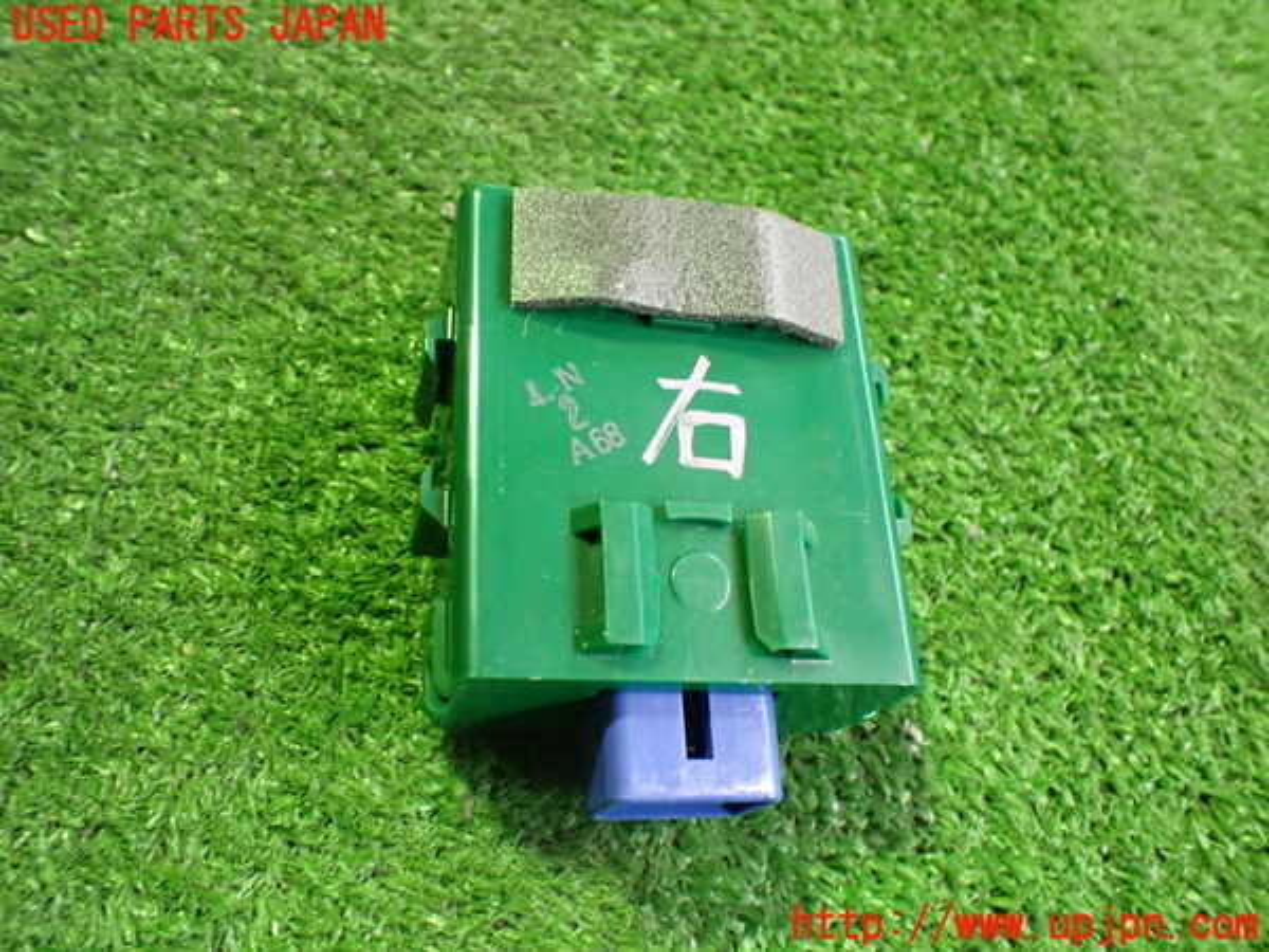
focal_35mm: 30
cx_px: 634
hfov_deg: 60.0
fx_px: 1100
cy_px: 476
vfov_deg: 46.8
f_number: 2.3
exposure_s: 1/30
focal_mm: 5.4
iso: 800
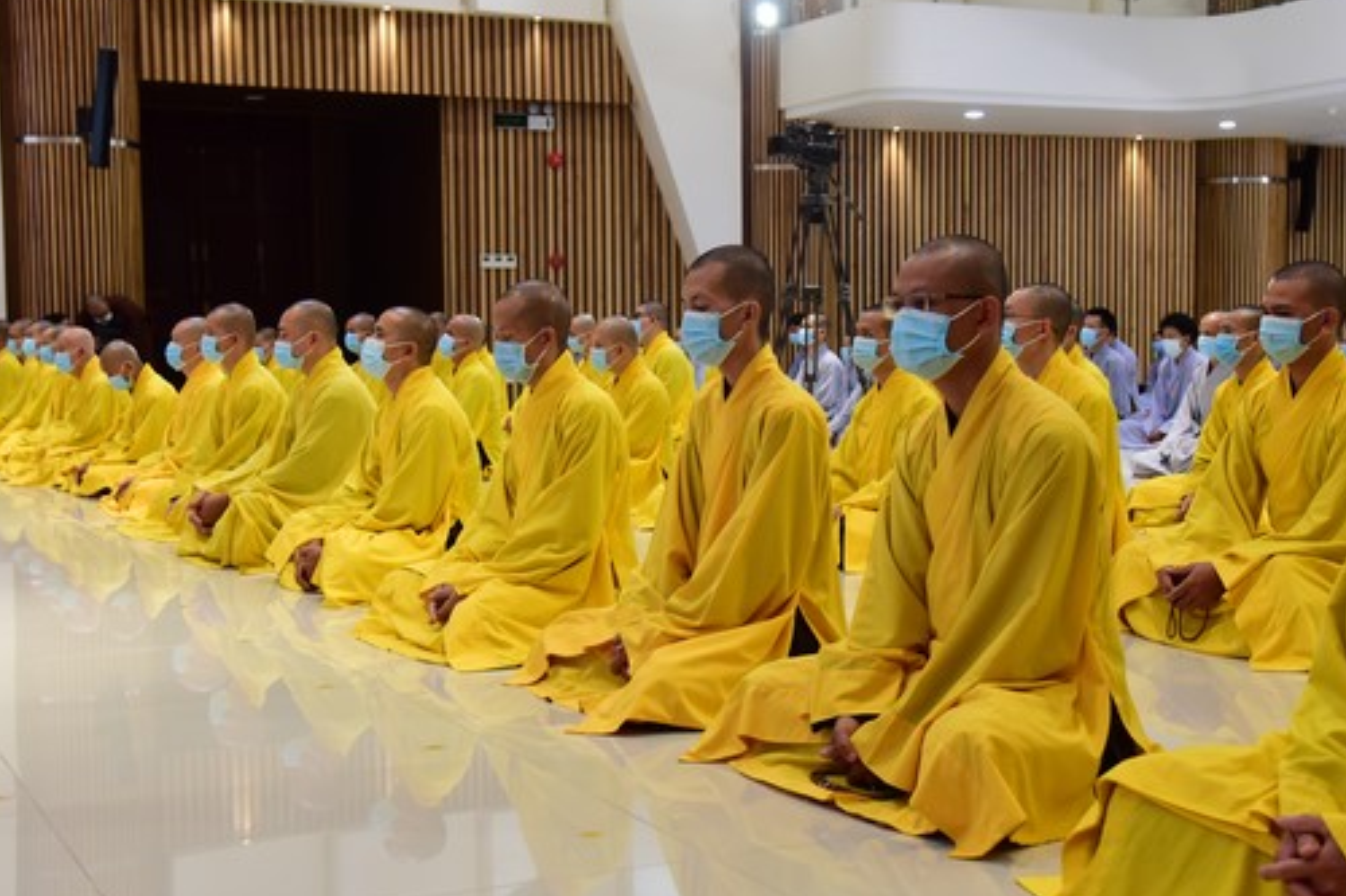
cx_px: 713
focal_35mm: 52
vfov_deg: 26.0
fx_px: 1943
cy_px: 414
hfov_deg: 38.2
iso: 2500
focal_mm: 40
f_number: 6.3
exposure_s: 1/100
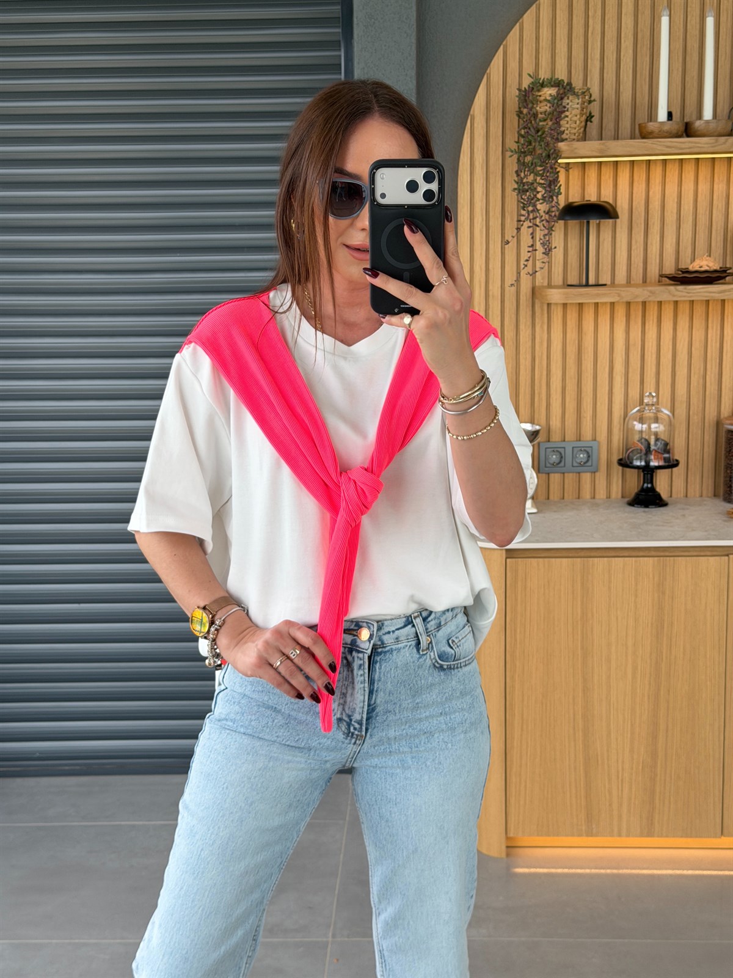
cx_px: 366
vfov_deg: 39.7
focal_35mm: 48
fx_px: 1355
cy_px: 489
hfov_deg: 30.3
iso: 50
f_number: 1.78
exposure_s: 1/212
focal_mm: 6.76
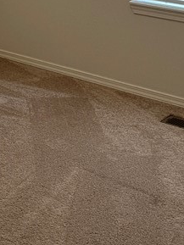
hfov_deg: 15.7
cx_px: -3
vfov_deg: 20.6
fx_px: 652
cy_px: 3
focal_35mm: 92
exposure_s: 1/60
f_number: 1.6
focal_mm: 5.1
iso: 80
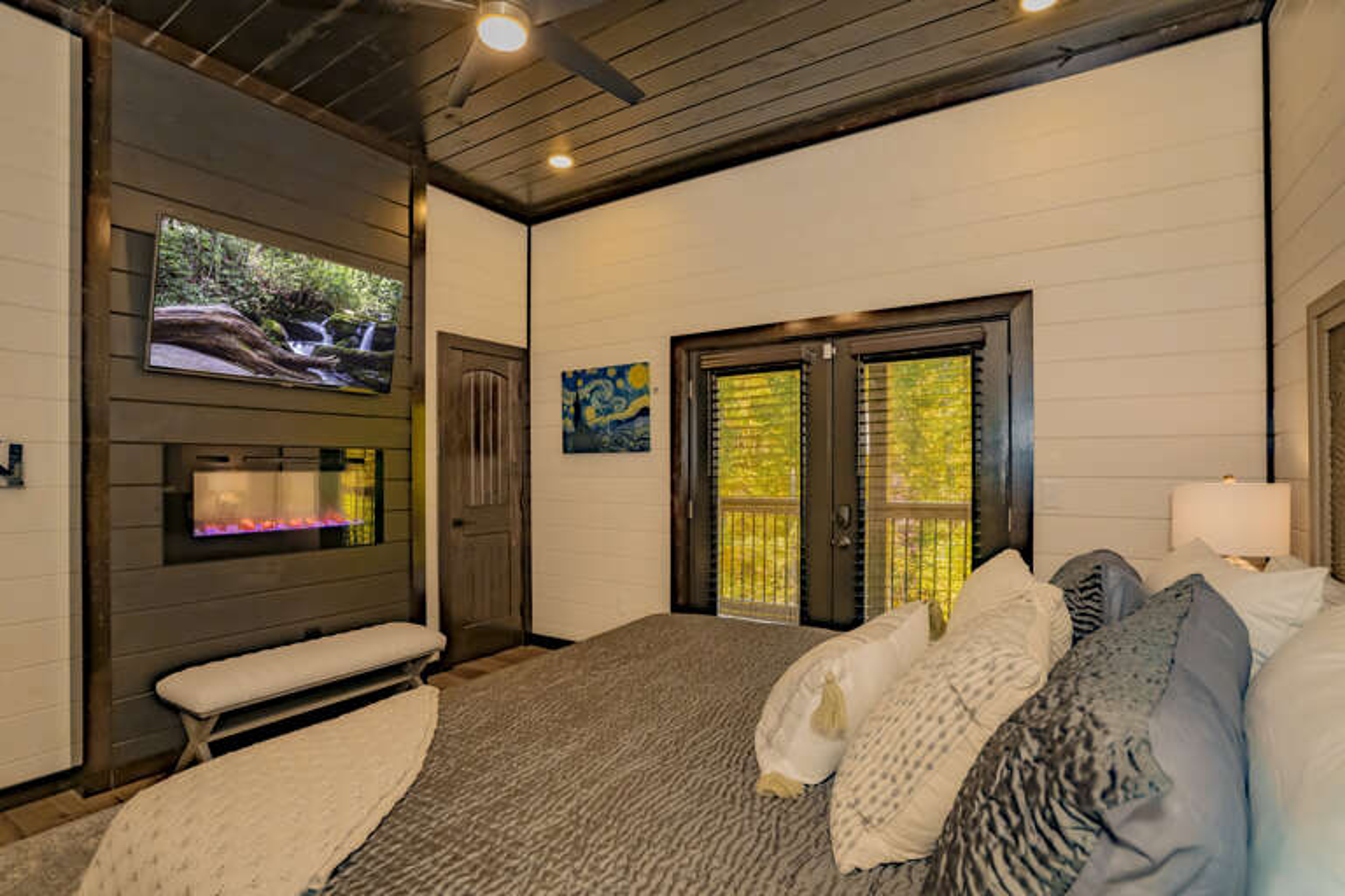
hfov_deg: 96.7
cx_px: 672
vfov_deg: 73.7
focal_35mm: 16
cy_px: 448
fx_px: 598
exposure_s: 1/160
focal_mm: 16
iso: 800
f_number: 7.1
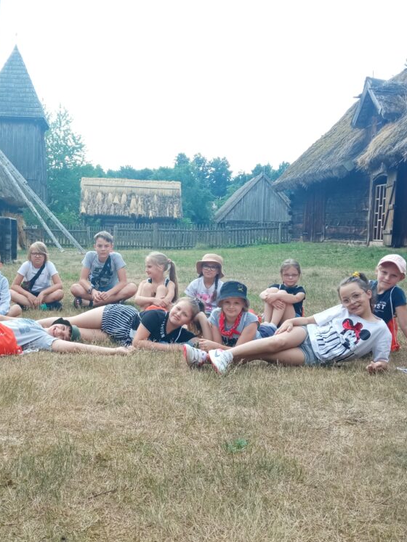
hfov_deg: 37.7
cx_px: 105
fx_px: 580
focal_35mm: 37
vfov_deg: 50.1
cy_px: 271
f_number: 2.2
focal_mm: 3.79
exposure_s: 1/278
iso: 115
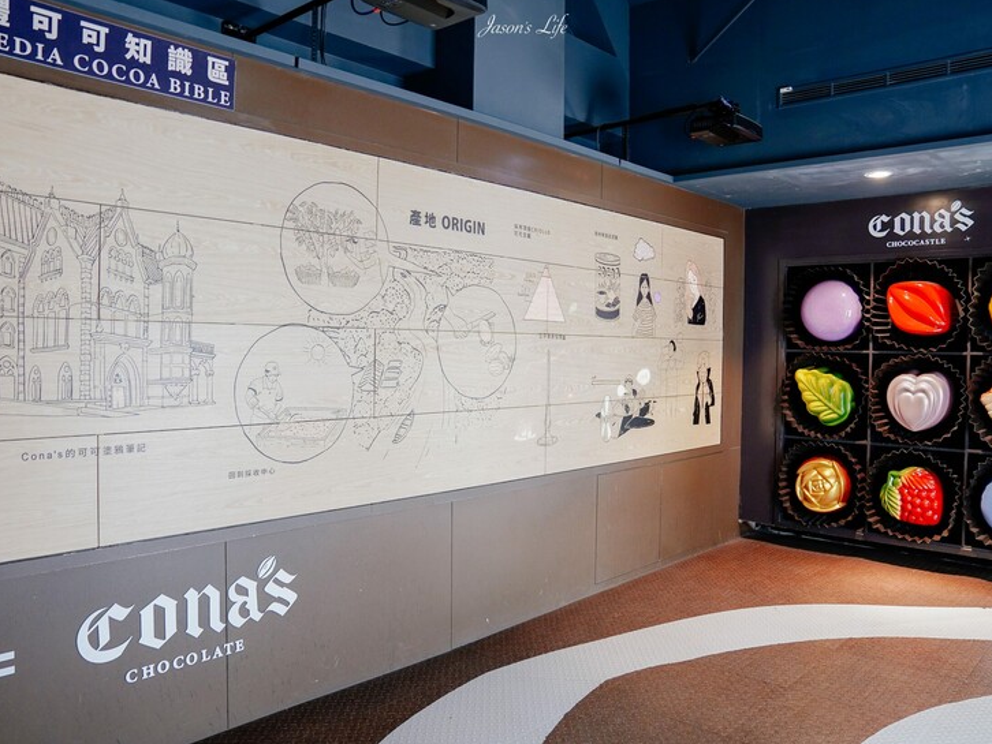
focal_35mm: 27
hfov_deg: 65.3
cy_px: 367
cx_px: 523
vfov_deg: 51.4
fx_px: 774
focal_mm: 24
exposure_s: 1/30
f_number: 2.8
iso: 640
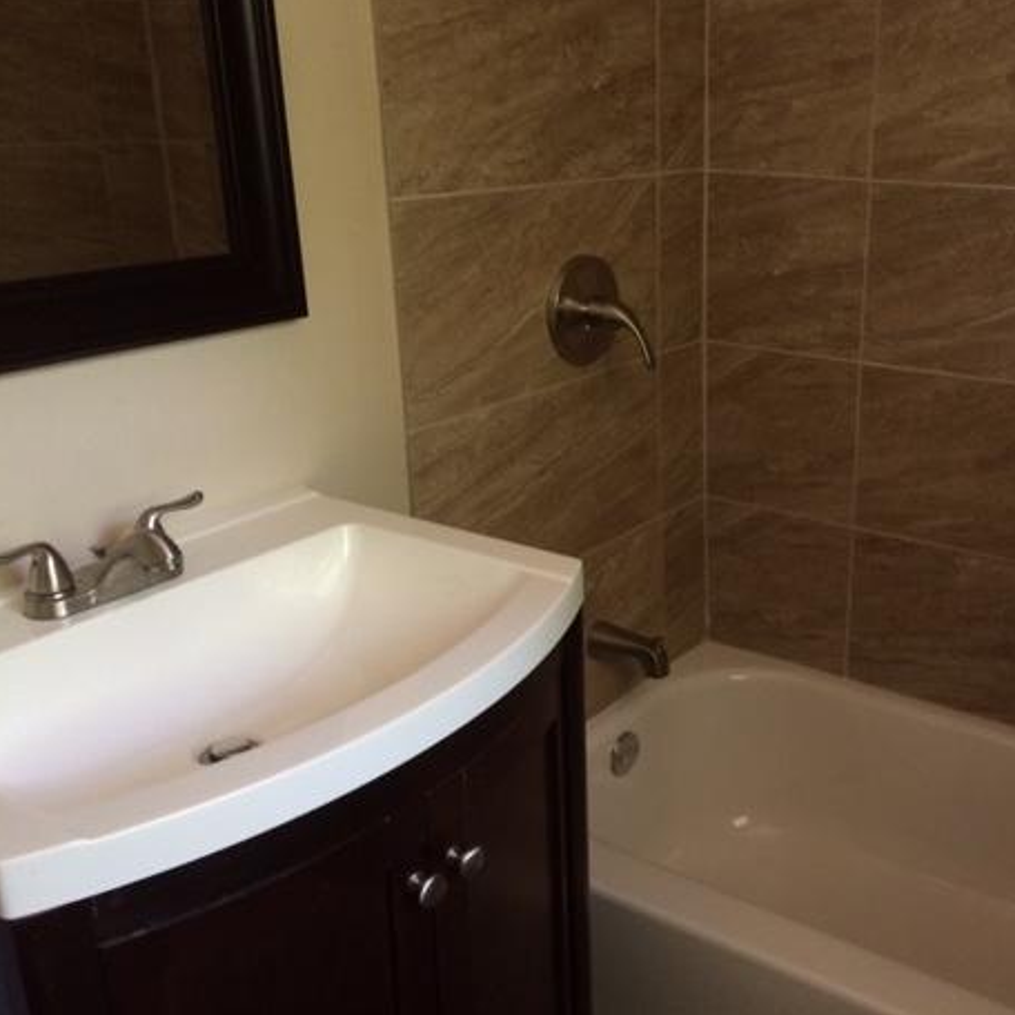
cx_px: 703
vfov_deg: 46.0
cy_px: 485
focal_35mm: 36
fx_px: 1194
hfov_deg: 45.1
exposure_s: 1/30
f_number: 2.2
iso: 200
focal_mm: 4.15
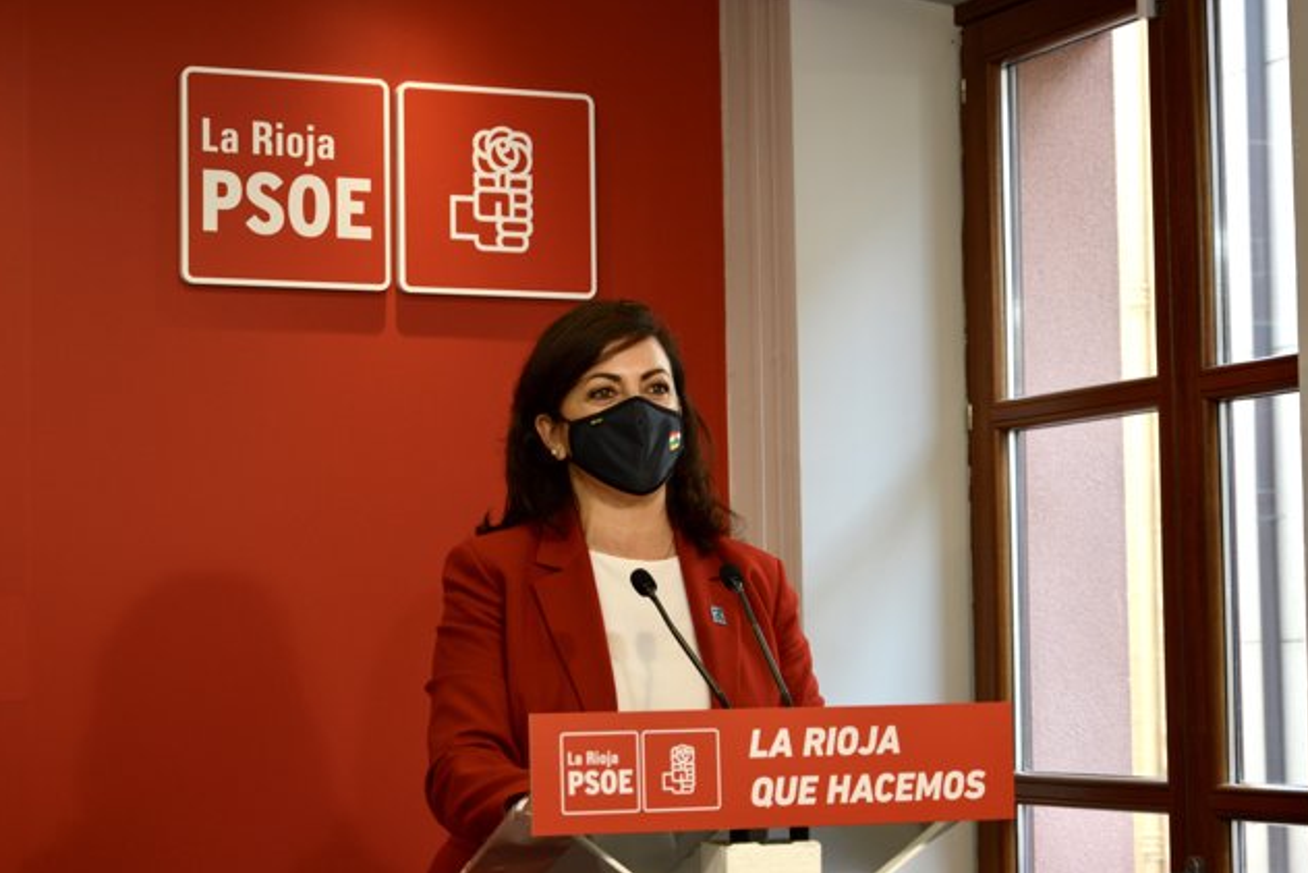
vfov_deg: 18.0
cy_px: 438
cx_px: 653
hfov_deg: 26.6
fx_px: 2762
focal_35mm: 76
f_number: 5.6
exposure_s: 1/125
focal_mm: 50
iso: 400
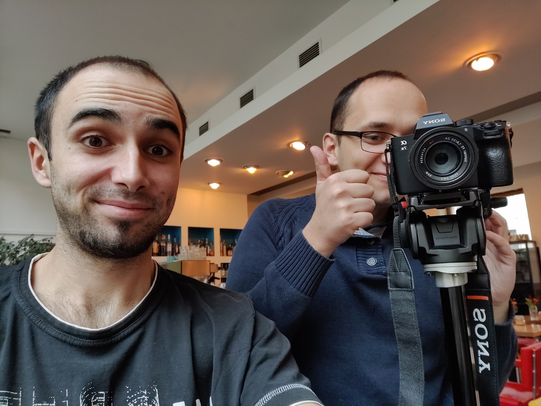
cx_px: 270
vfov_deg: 66.0
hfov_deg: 81.7
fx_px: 313
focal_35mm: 20
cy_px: 203
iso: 320
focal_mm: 3.45
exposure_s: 1/50
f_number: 2
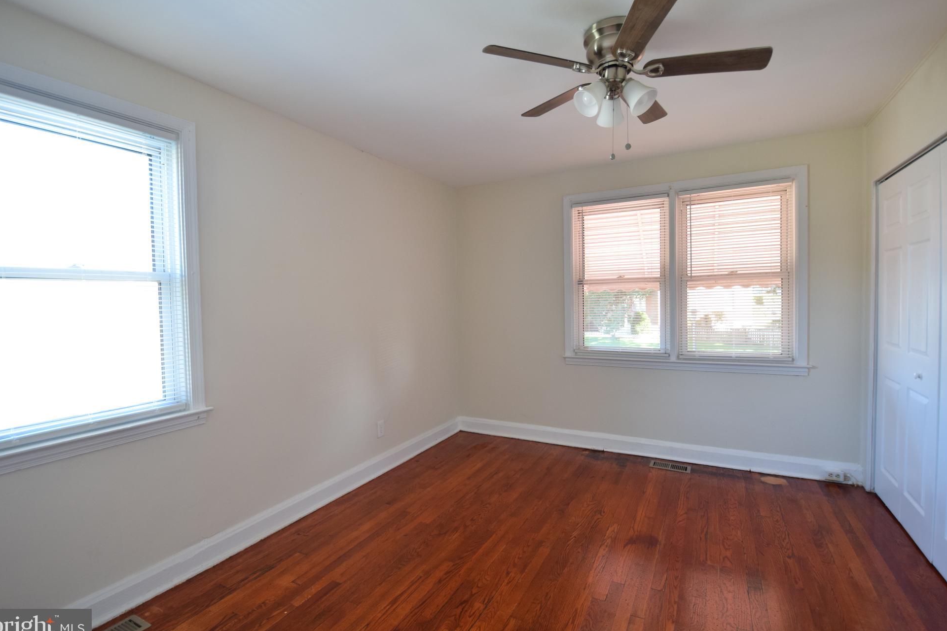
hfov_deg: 96.7
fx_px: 421
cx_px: 487
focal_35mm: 16
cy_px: 308
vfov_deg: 73.7
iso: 500
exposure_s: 1/60
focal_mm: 10
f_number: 4
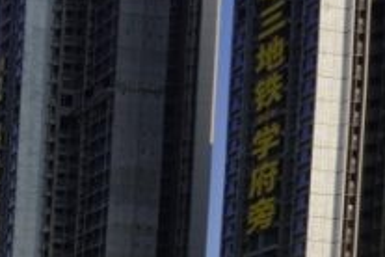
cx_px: -381
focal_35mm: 119
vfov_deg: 10.2
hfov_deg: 14.4
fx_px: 1273
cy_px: 582
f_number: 10
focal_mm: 16
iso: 100
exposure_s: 1/160
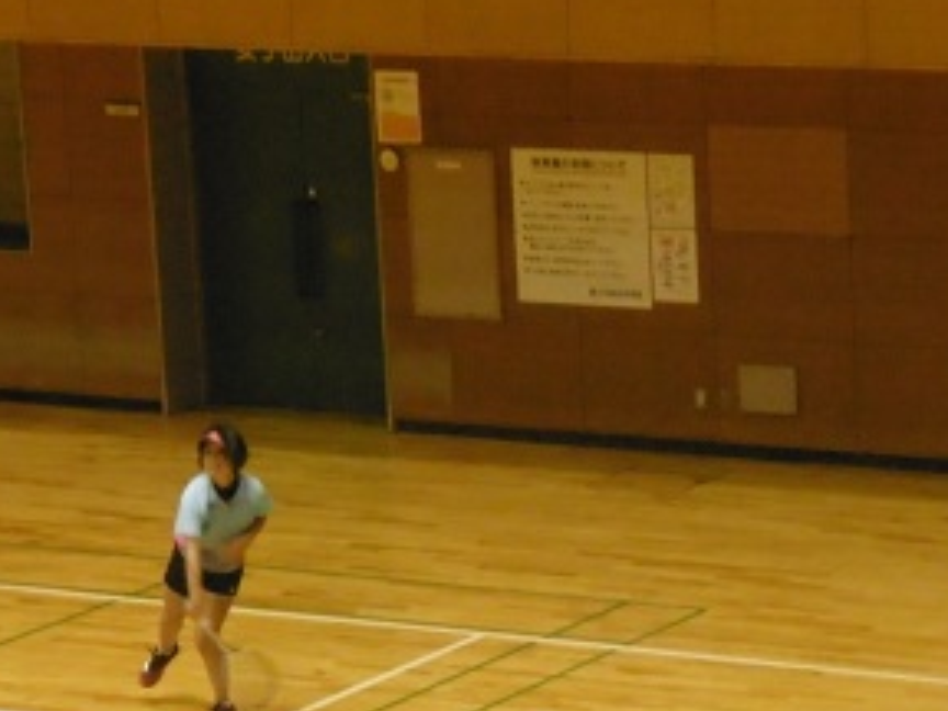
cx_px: 589
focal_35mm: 200
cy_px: 550
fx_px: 5477
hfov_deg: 9.9
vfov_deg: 7.4
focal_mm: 21.5
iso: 1600
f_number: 5
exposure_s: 1/40
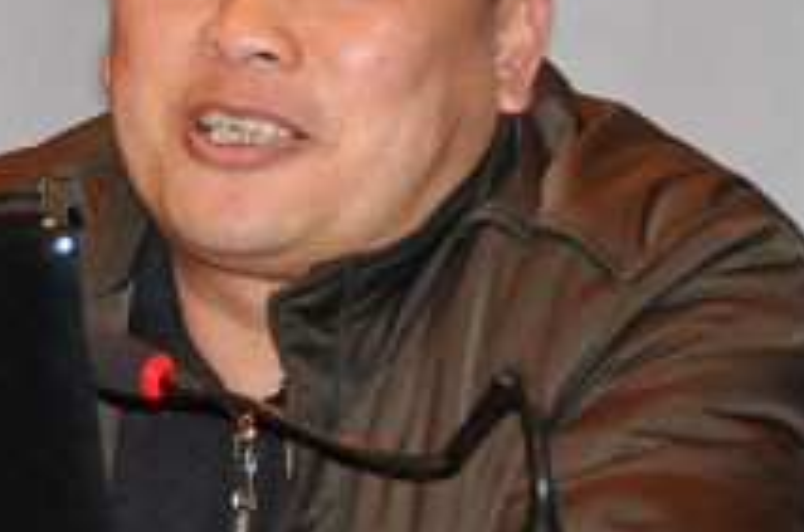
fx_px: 8490
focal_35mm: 381
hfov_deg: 5.4
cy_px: 324
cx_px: 264
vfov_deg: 3.6
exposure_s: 1/60
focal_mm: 90
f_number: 5.3
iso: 900
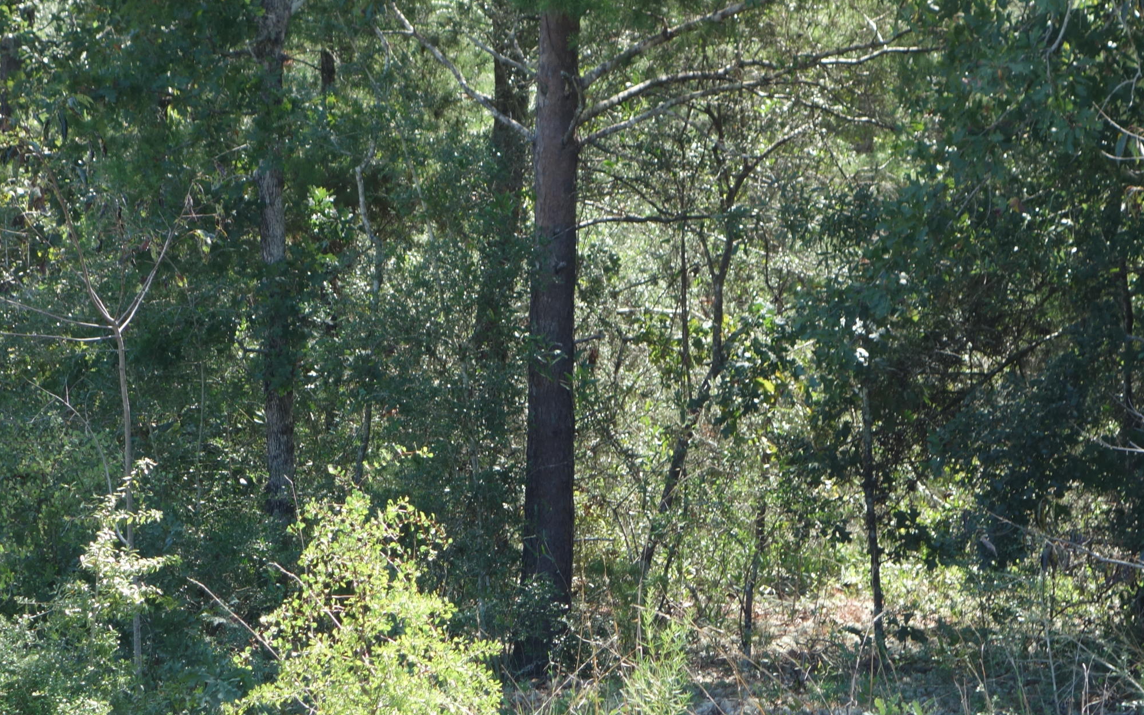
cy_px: 486
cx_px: 715
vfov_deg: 8.5
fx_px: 4802
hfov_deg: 13.6
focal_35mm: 154
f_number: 5.6
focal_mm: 37.1
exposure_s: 1/125
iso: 160
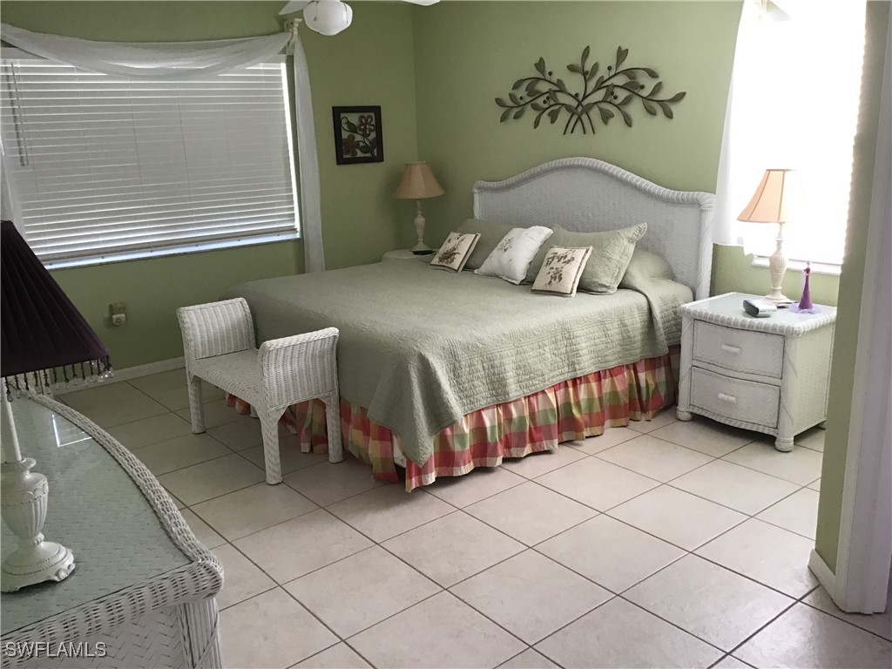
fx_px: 799
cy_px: 334
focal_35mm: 31
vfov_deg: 45.4
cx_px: 446
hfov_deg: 58.4
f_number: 2.4
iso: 40
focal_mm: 3.3
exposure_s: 1/30
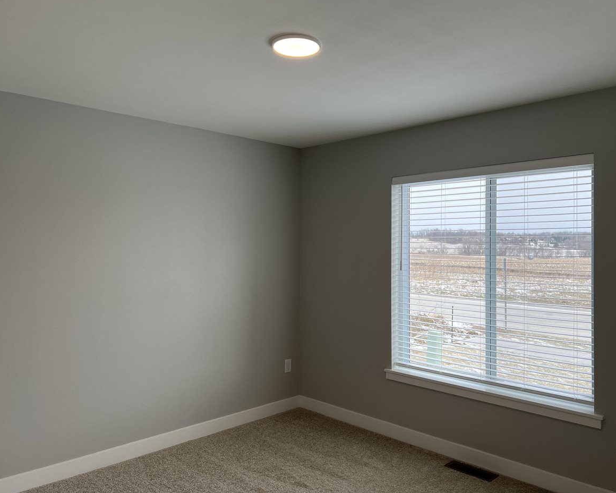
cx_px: 326
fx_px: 510
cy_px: 241
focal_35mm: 28
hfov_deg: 62.2
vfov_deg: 51.5
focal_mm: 5.7
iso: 50
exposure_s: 1/416
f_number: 1.5
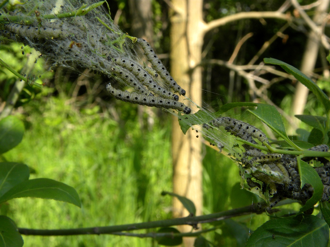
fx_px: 496
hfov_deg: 36.8
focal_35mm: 52
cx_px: 165
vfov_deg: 28.0
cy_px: 124
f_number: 8
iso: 64
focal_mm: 9.2
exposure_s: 1/60
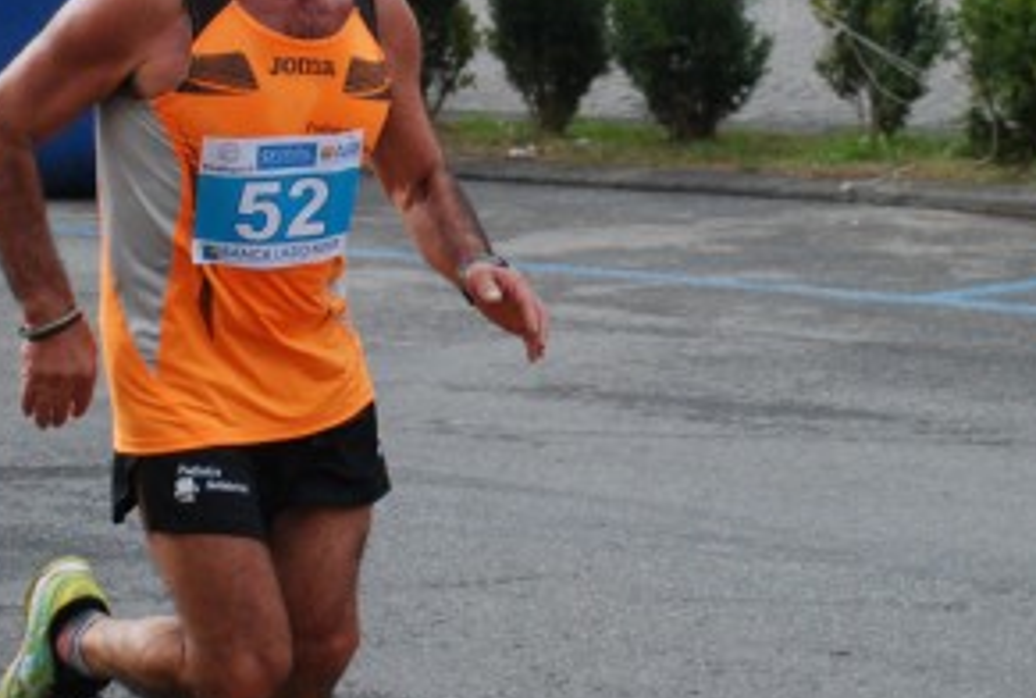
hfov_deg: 15.0
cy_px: 98
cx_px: 616
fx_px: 3926
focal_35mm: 136
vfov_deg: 10.1
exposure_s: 1/800
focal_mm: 44
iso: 1000
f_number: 4.8
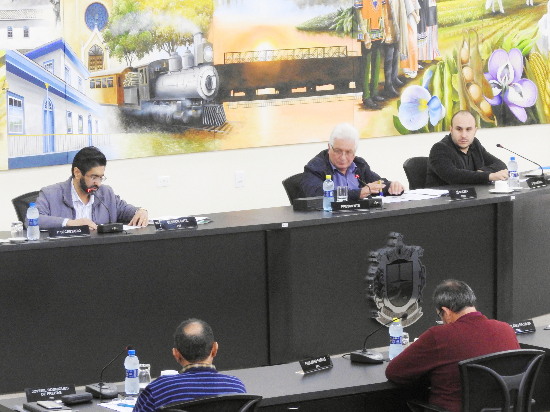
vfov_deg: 8.7
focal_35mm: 170
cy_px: 206
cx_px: 275
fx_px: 2701
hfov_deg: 11.6
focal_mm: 30.5
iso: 800
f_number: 7.3
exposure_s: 1/6
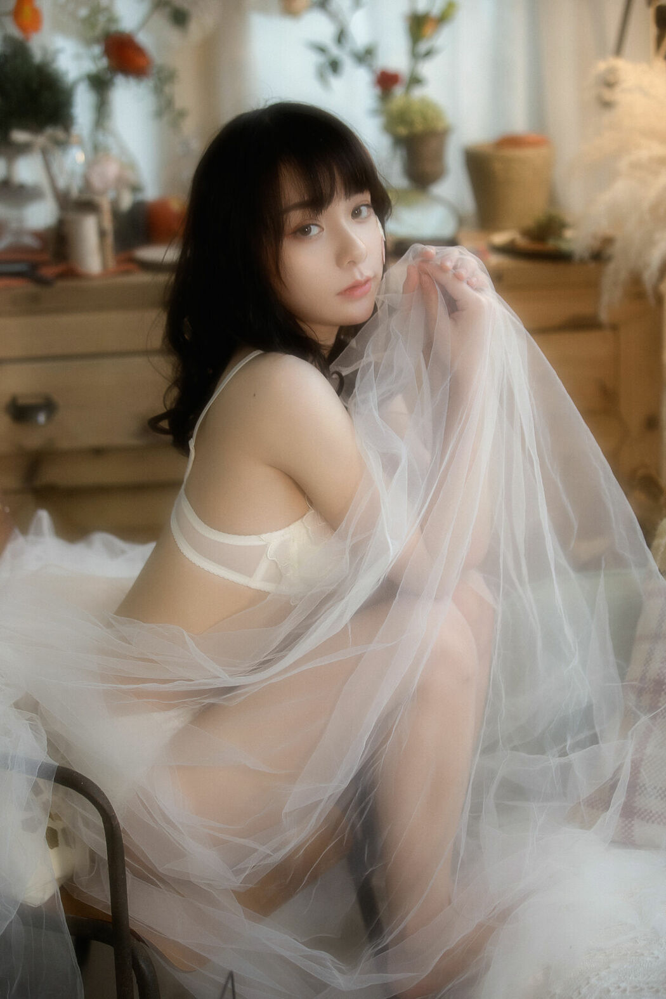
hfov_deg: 17.1
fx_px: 2220
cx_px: 333
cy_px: 500
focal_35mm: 80
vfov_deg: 25.4
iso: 1000
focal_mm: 80
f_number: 2.8
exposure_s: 1/100
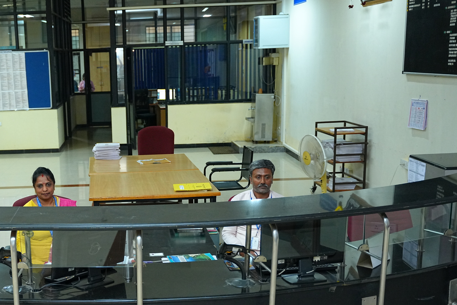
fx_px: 655
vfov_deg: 26.1
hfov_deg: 37.4
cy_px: 192
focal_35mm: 52
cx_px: 106
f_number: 2.8
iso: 2500
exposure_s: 1/160
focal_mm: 33.4
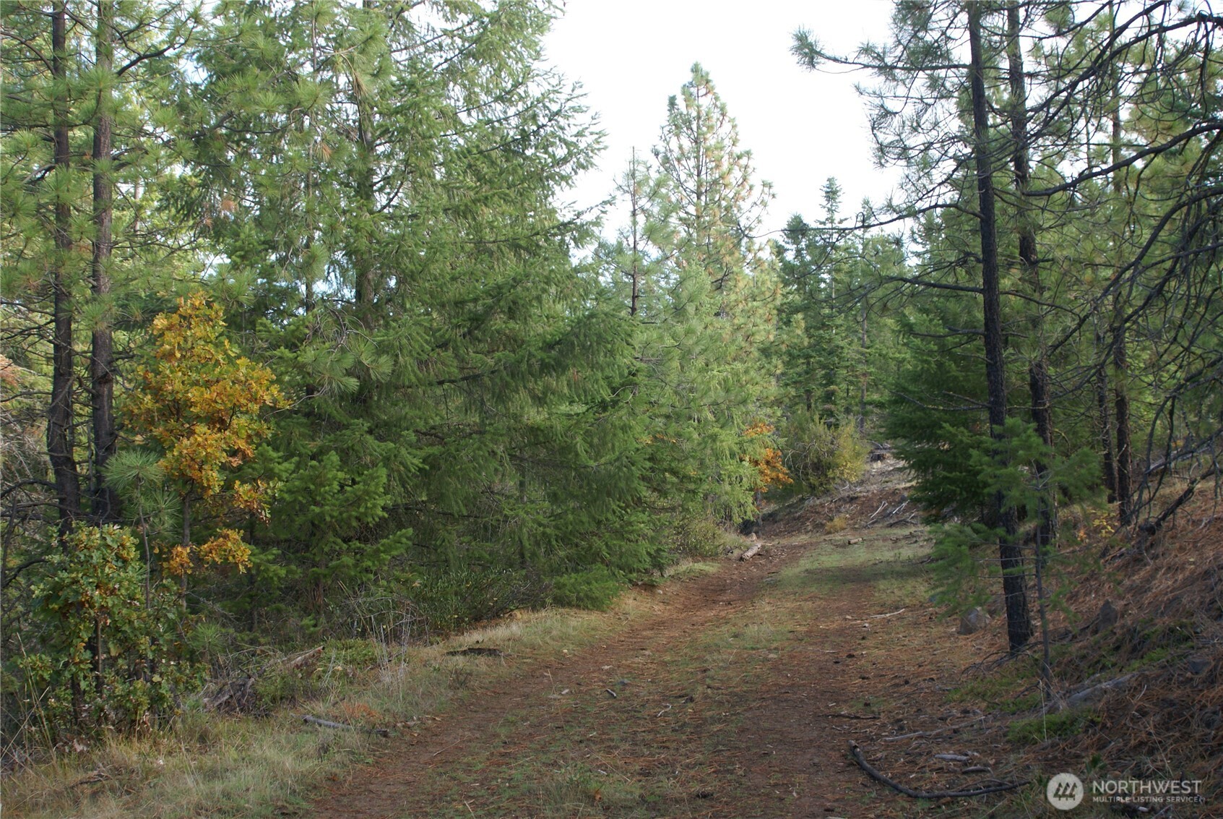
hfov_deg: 46.4
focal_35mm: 42
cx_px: 612
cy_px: 410
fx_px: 1428
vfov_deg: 32.0
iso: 100
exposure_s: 1/60
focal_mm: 28
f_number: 5
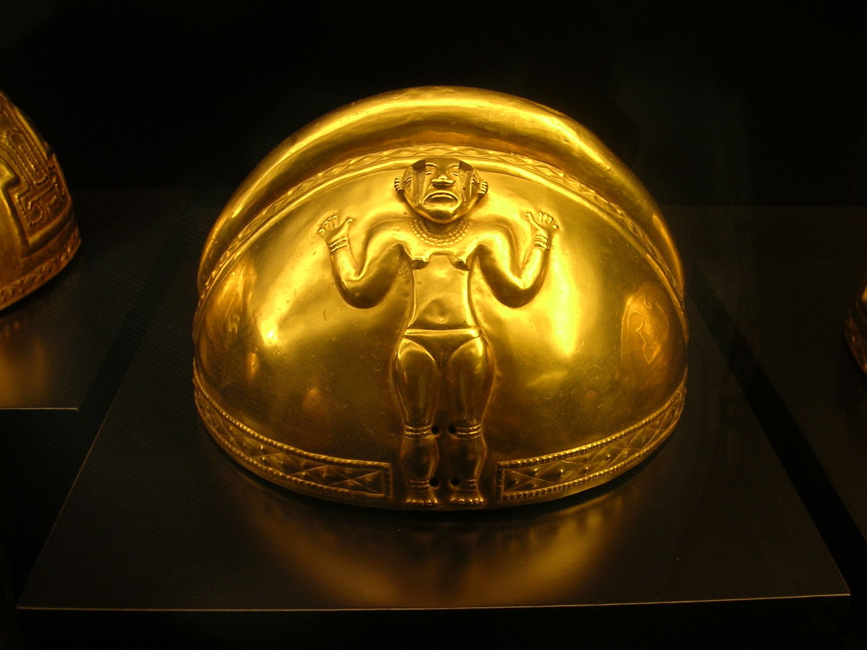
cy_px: 319
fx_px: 977
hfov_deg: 47.9
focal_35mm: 39
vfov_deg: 36.8
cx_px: 440
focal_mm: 5.8
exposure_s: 1/3.6
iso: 148
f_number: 2.8
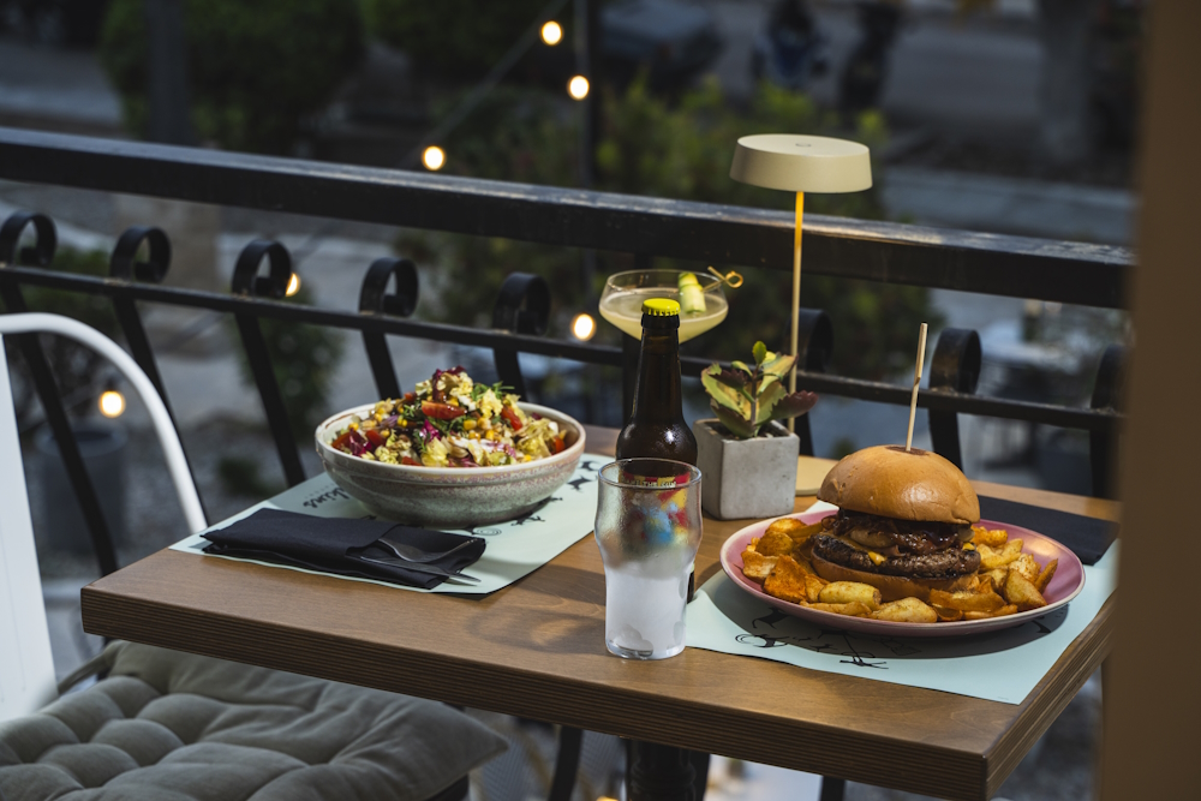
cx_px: 600
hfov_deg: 27.0
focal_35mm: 75
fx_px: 2502
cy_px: 400
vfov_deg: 18.2
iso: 400
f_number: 5.6
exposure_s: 1/160
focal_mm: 75
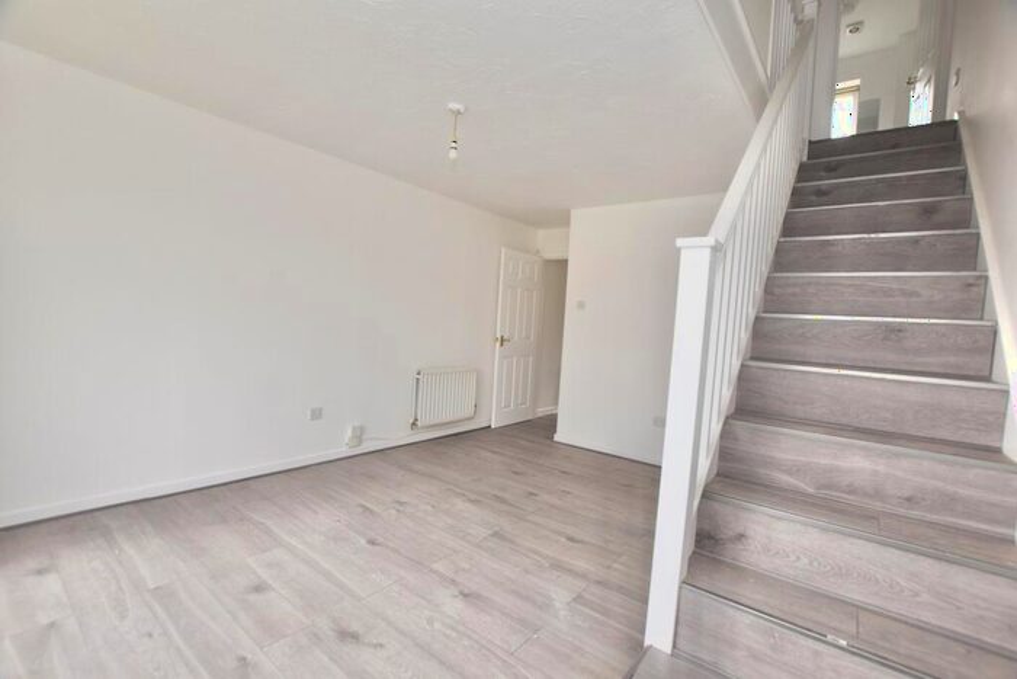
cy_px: 340
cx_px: 508
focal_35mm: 15
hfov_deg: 100.4
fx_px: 424
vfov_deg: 77.4
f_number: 5.6
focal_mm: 10
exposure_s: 1/125
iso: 320
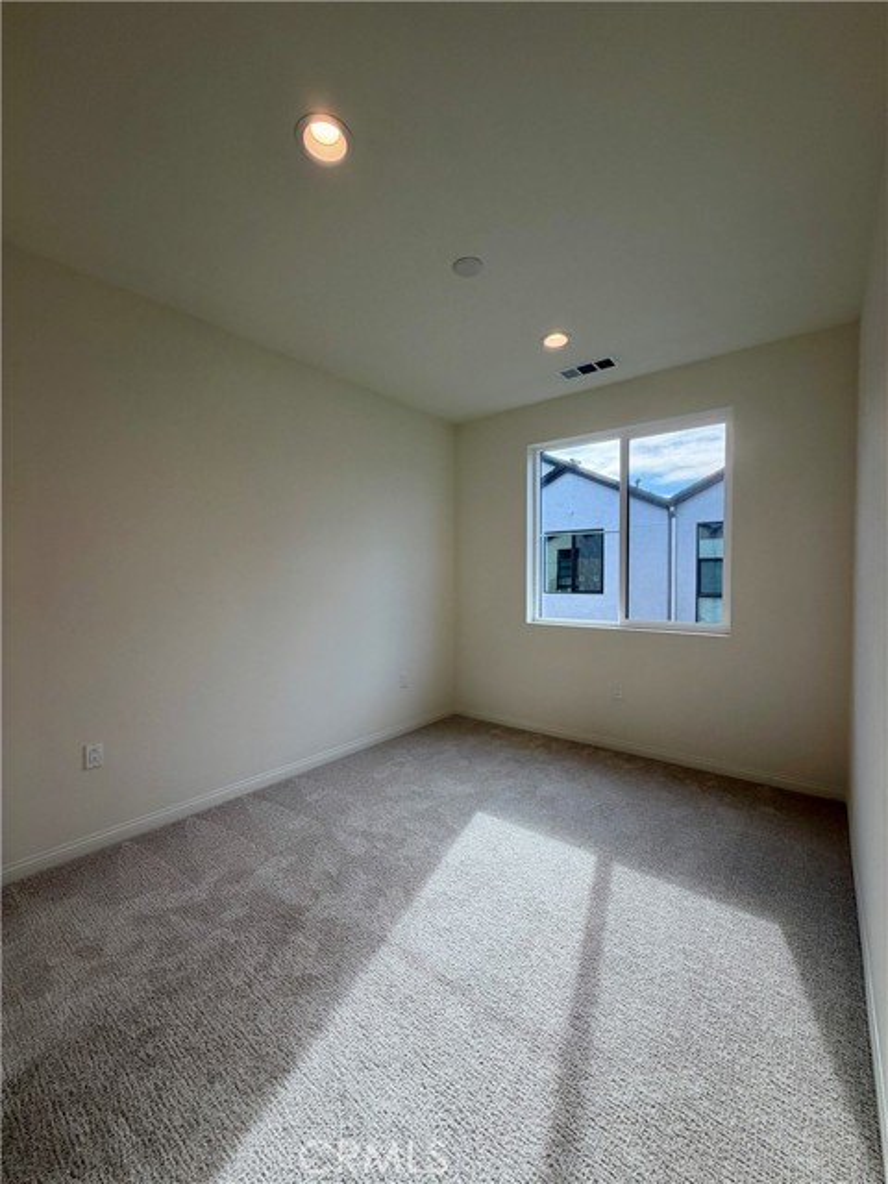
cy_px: 592
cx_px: 444
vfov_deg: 102.1
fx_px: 479
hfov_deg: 85.7
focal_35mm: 14
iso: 50
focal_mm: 2.22
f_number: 2.2
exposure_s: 1/198
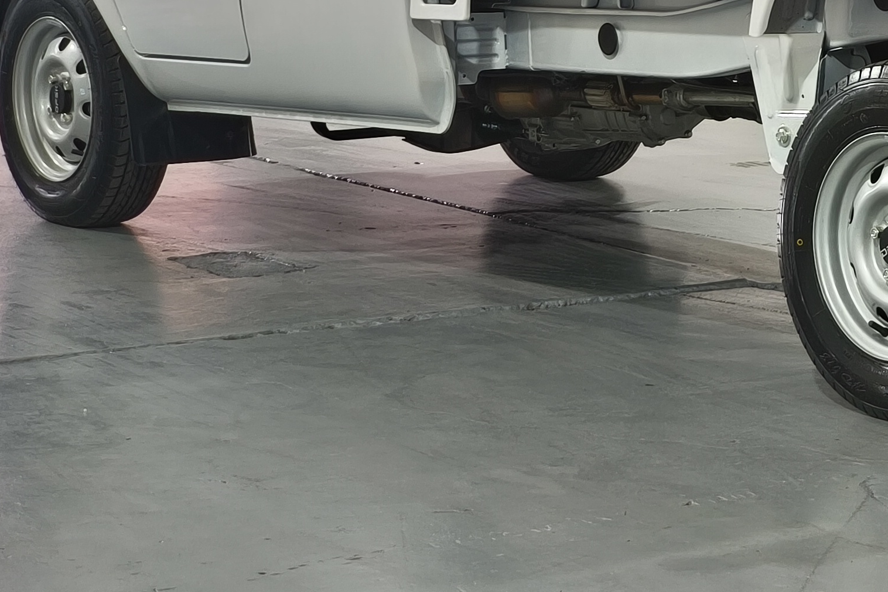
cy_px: -103
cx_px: 964
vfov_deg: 9.7
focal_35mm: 140
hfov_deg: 14.3
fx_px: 3452
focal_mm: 7.1
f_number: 1.9
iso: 1250
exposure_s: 1/99.9
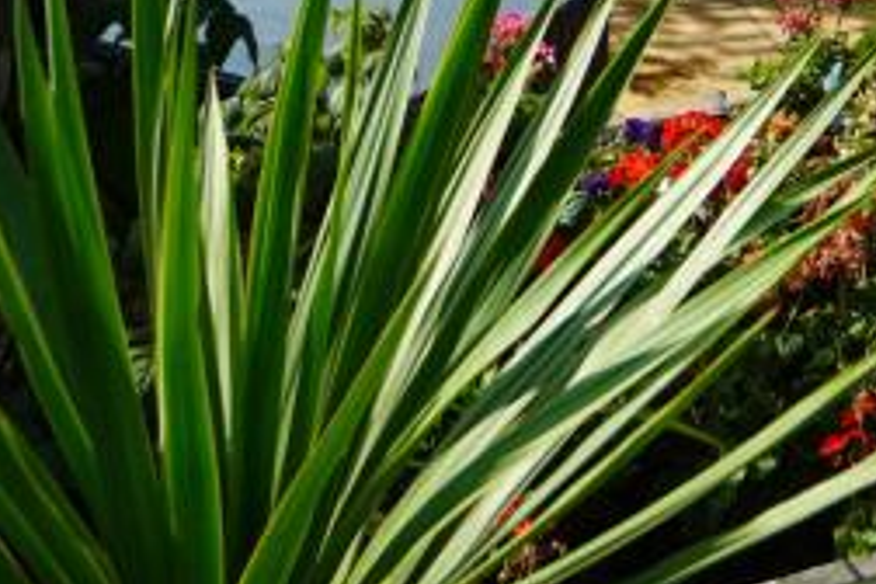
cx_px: 886
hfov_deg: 30.4
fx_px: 1484
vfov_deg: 17.5
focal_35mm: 61
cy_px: -501
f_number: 4
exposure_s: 1/2500
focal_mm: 10
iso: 500
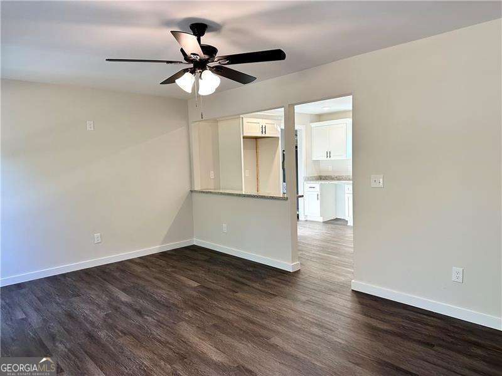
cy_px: 188
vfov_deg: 56.8
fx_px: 348
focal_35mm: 24
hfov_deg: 71.6
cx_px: 251
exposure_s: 1/120
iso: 160
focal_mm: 6.86
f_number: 1.78
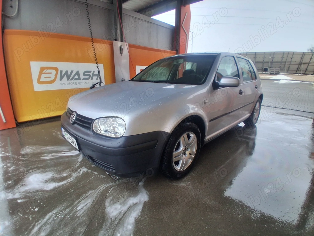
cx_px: 157
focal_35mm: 17
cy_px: 118
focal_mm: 1.4
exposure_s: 1/191
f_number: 2.2
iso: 50
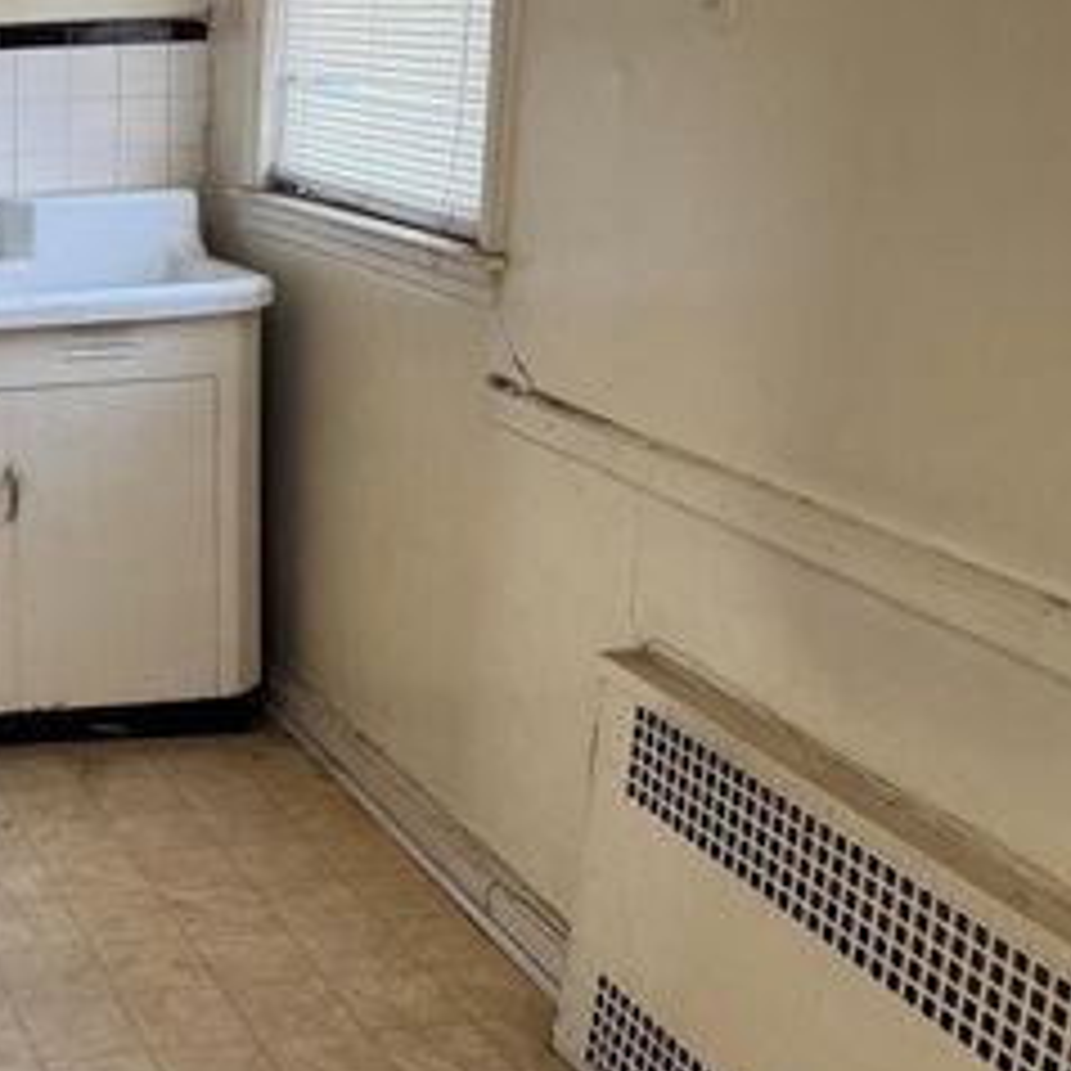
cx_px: -212
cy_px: 407
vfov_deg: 32.1
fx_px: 1855
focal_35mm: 53
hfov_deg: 28.2
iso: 200
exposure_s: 1/79
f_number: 1.78
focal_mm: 6.76
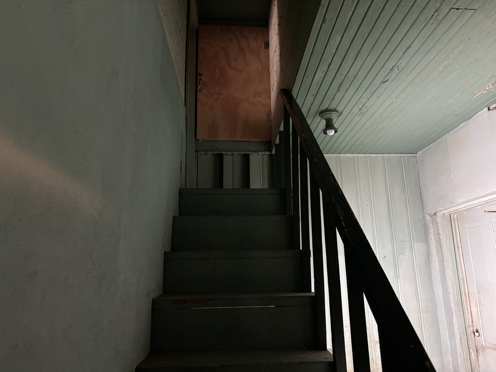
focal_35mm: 26
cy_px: 186
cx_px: 248
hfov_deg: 67.3
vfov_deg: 53.1
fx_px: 373
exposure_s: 1/30
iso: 800
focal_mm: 5.96
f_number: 1.6
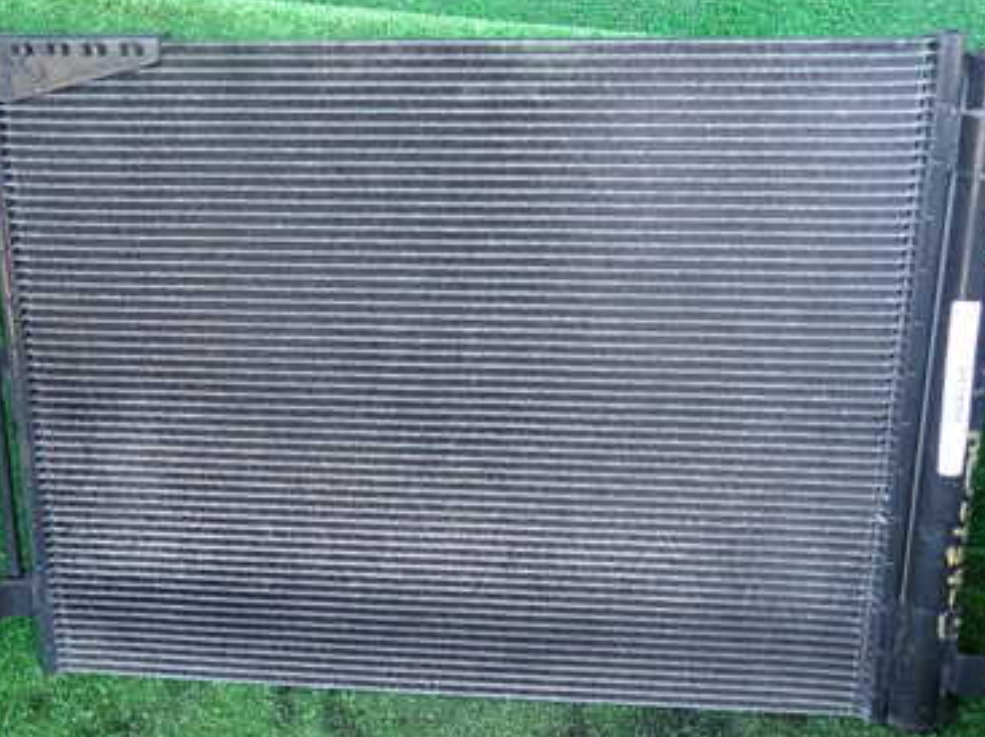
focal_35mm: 41
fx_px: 1166
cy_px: 253
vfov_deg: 34.8
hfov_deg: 45.5
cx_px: 388
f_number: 2
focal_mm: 4.5
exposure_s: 1/40
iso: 200
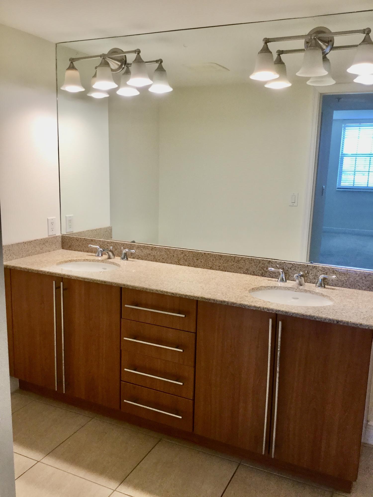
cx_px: 186
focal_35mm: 31
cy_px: 248
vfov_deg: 58.4
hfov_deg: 45.4
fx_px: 445
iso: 25
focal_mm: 3.3
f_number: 2.4
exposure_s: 1/30
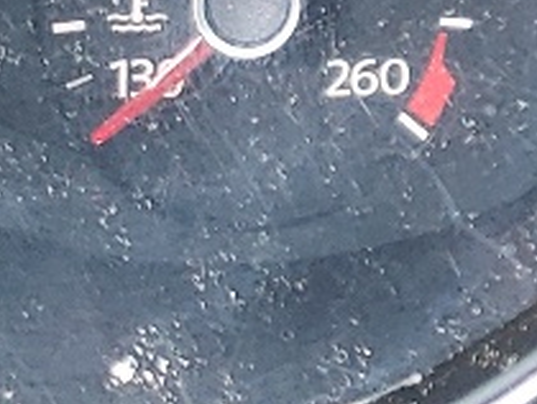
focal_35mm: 198
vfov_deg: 7.1
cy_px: -542
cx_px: 1330
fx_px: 3075
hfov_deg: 8.9
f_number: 1.5
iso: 69
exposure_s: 1/60.2
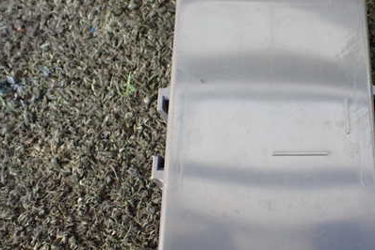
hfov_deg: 40.9
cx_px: 271
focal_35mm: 47
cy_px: 142
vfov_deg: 28.7
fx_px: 490
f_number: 2.3
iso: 800
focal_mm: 5.4
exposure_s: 1/80
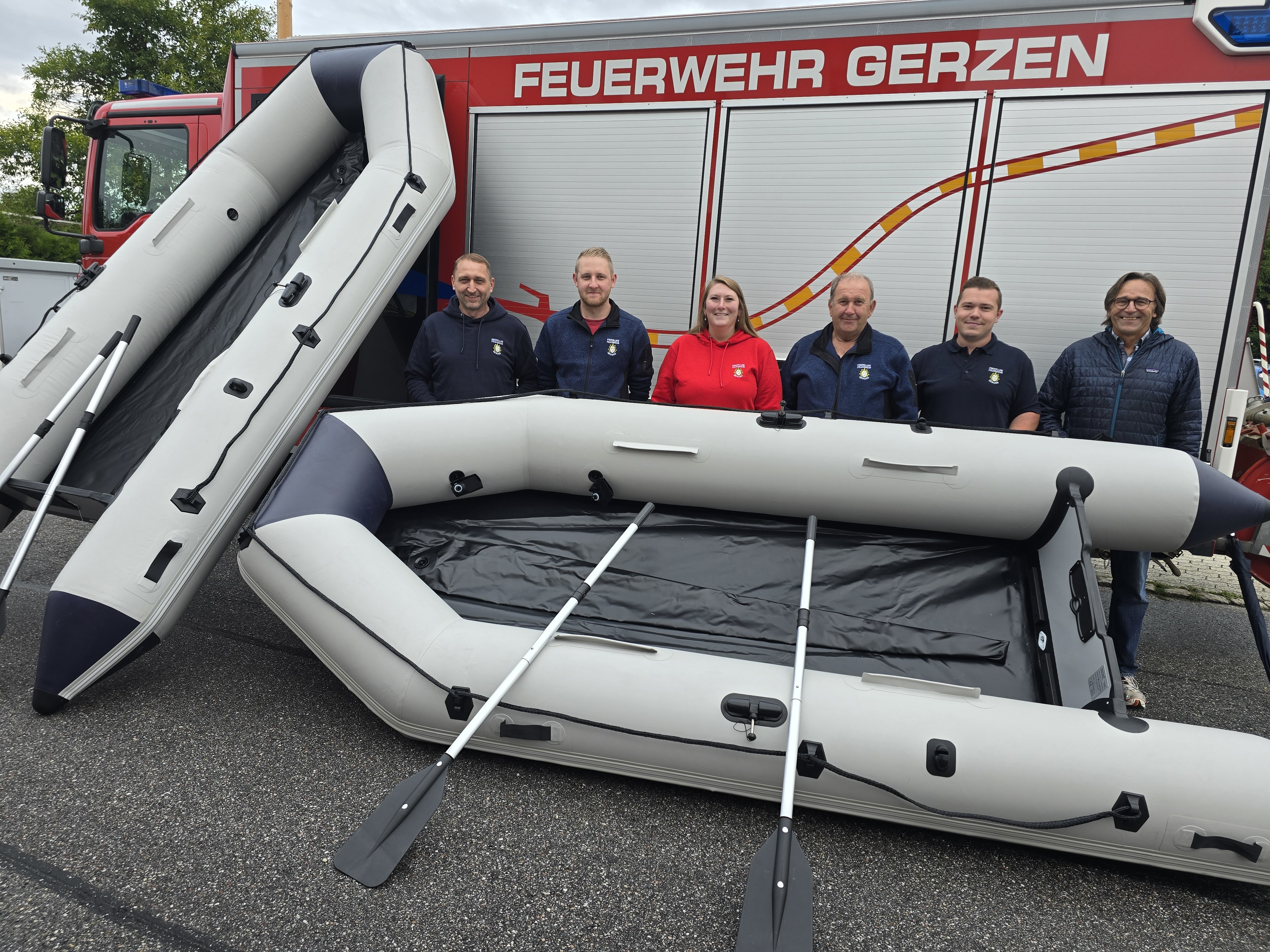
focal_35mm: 23
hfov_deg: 73.9
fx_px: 844
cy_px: 476
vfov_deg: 58.9
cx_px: 635
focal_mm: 6.3
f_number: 1.7
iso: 50
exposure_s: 1/180
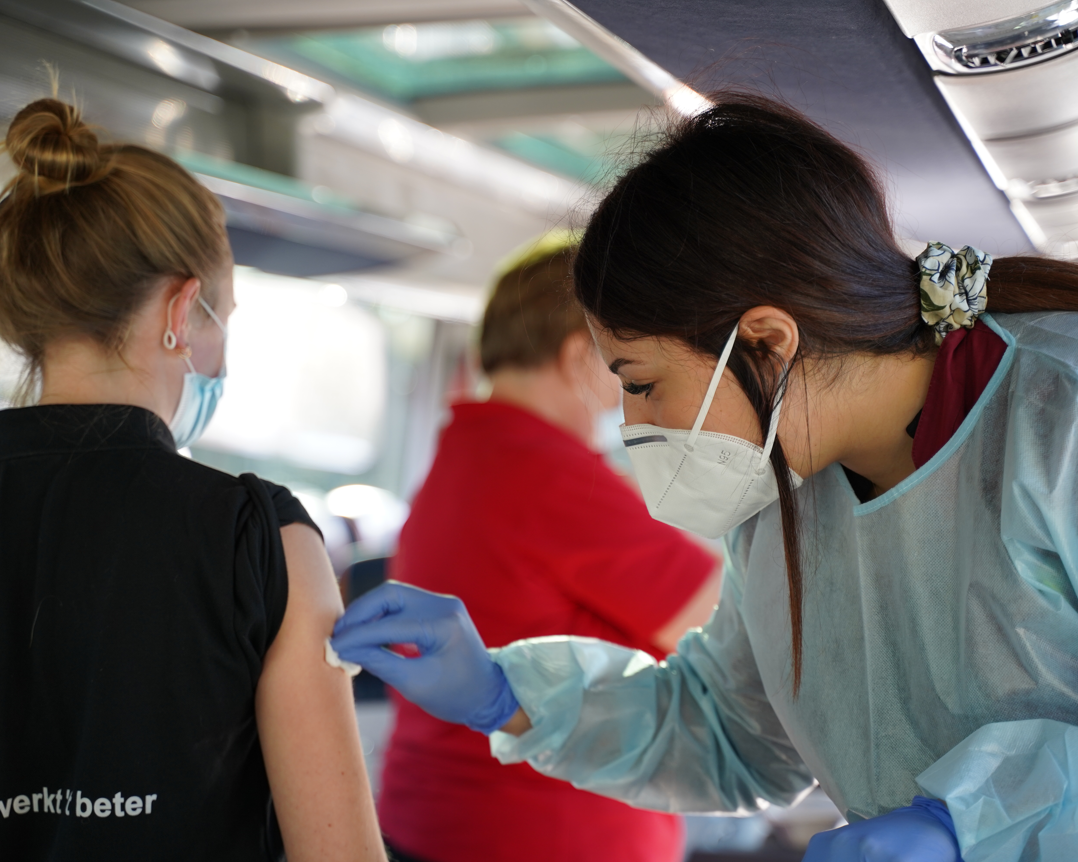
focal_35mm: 85
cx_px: 506
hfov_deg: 22.5
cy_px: 433
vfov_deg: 18.1
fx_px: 2712
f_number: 2.8
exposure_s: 1/80
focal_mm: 75
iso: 500
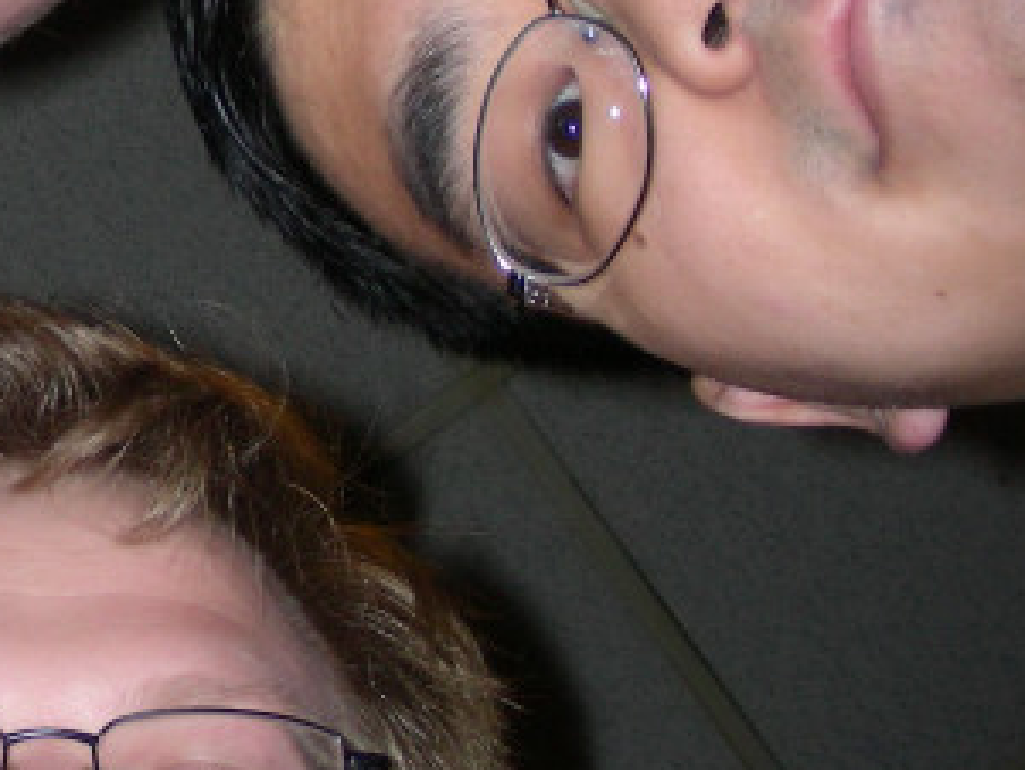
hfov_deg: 18.7
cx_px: -102
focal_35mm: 101
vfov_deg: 14.6
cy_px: 256
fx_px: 2992
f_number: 3.5
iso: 50
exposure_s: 1/60.1
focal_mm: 6.3
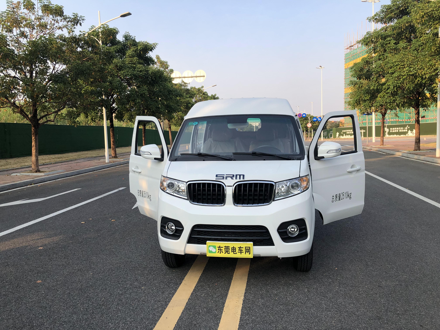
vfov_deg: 49.7
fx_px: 356
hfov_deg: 63.4
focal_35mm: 28
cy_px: 165
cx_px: 220
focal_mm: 3.99
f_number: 1.8
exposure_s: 1/706
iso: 20
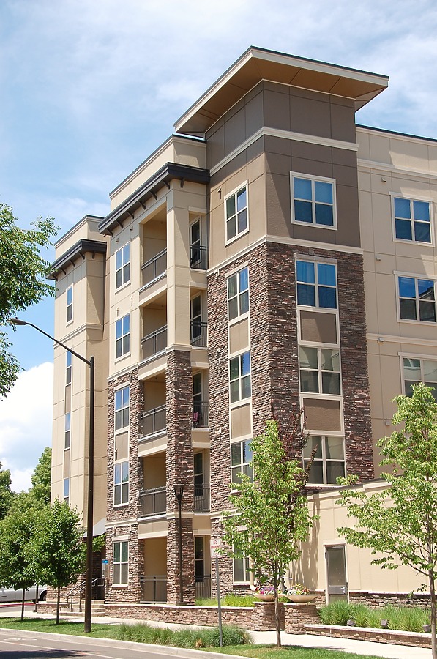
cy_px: 330
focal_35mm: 54
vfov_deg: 36.9
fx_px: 987
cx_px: 218
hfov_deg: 25.0
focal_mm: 36
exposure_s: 1/250
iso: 250
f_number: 10
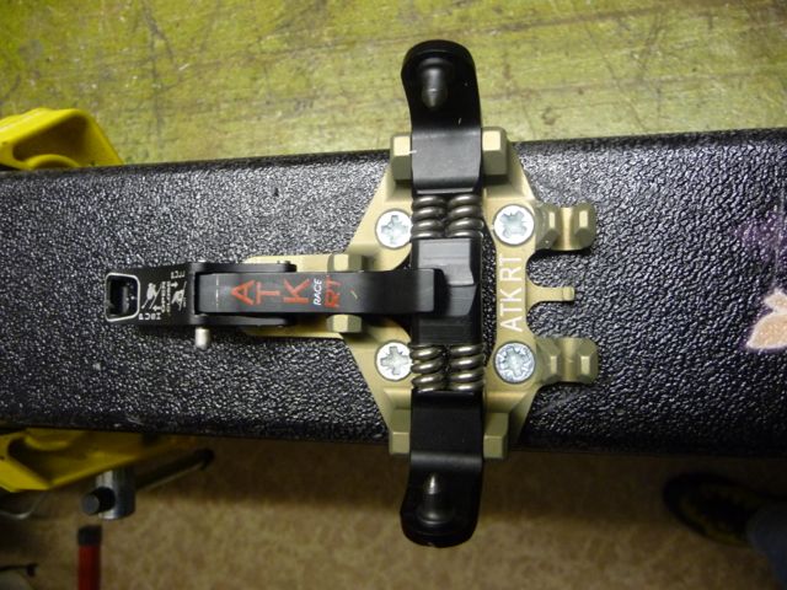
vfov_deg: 49.7
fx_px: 637
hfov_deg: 63.4
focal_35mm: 28
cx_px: 394
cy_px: 295
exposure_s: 1/15
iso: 400
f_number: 3.3
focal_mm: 4.7
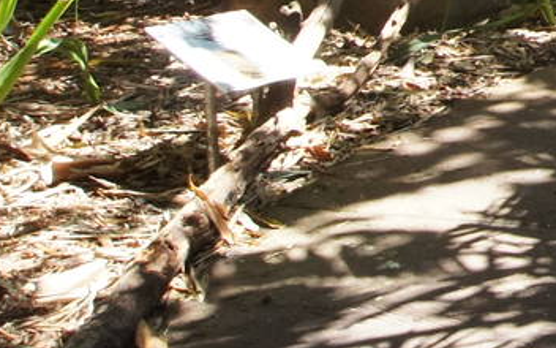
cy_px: -350
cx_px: 1219
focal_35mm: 125
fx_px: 1894
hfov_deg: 13.5
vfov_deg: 9.7
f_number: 10
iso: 800
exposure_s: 1/80
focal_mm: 18
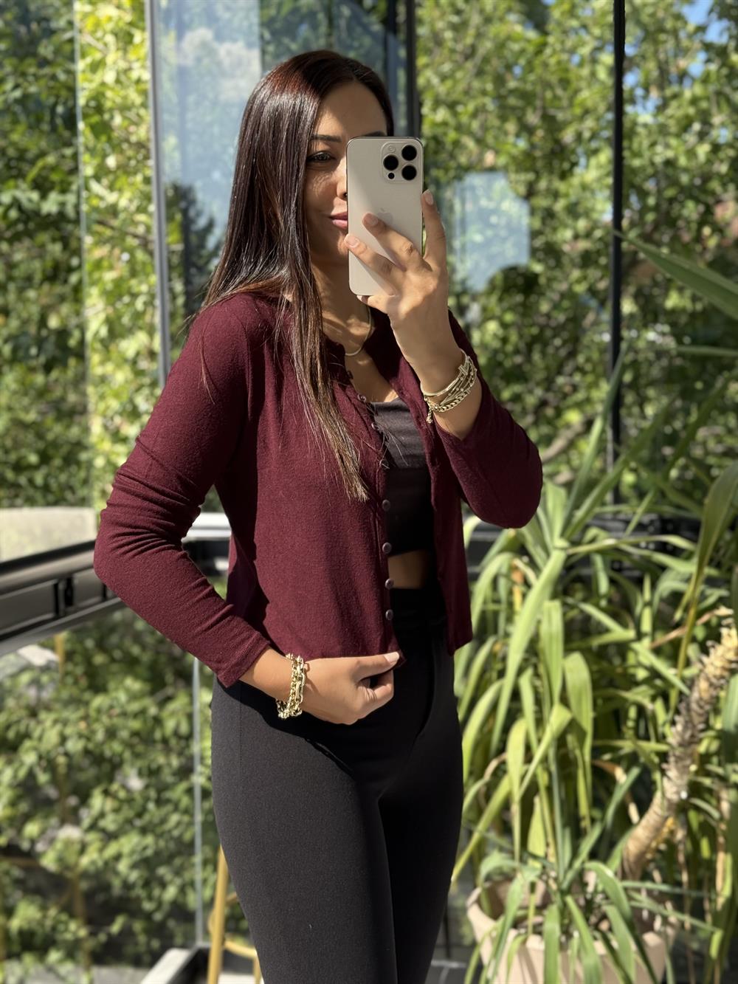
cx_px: 369
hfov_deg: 30.3
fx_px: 1364
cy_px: 492
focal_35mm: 48
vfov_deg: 39.7
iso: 80
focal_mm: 6.76
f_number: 1.78
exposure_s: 1/657
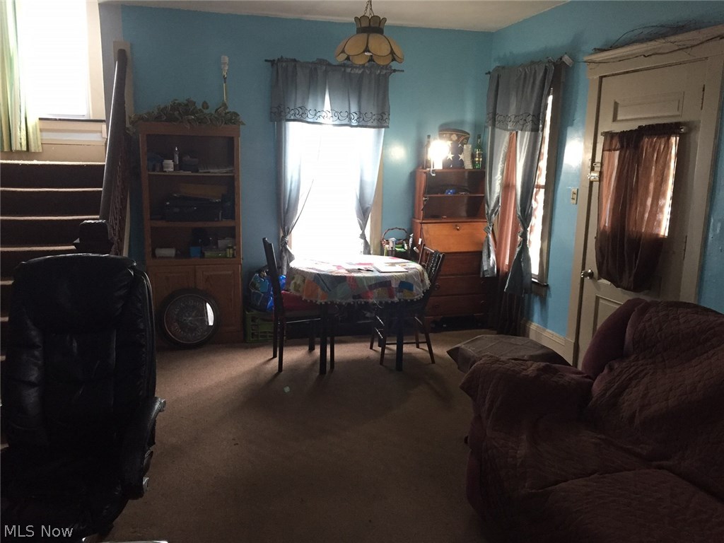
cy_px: 272
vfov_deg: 48.2
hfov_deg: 61.7
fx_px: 607
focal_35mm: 29
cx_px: 362
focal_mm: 4.15
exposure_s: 1/30
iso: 160
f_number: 2.2
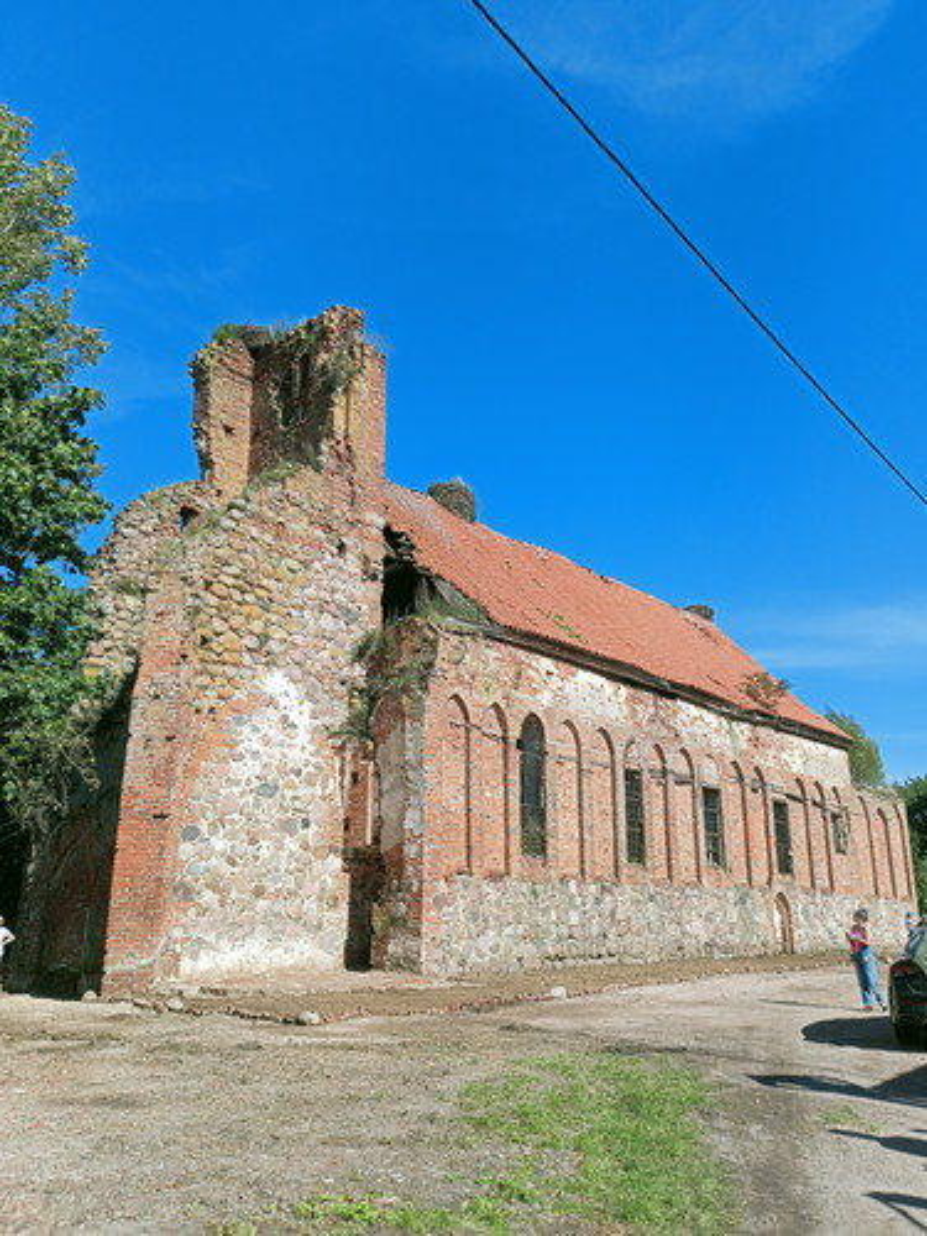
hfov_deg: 49.7
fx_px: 1000
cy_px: 618
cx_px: 464
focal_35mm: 28
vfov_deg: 63.4
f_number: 1.8
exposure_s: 1/2445
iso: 112
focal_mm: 4.69
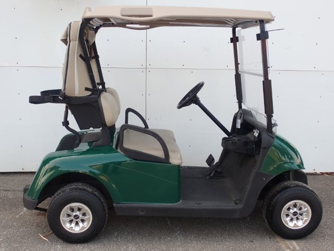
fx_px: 424
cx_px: 167
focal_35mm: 44
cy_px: 126
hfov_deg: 43.0
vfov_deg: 32.9
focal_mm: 7.84
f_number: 4
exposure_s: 1/100
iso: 100
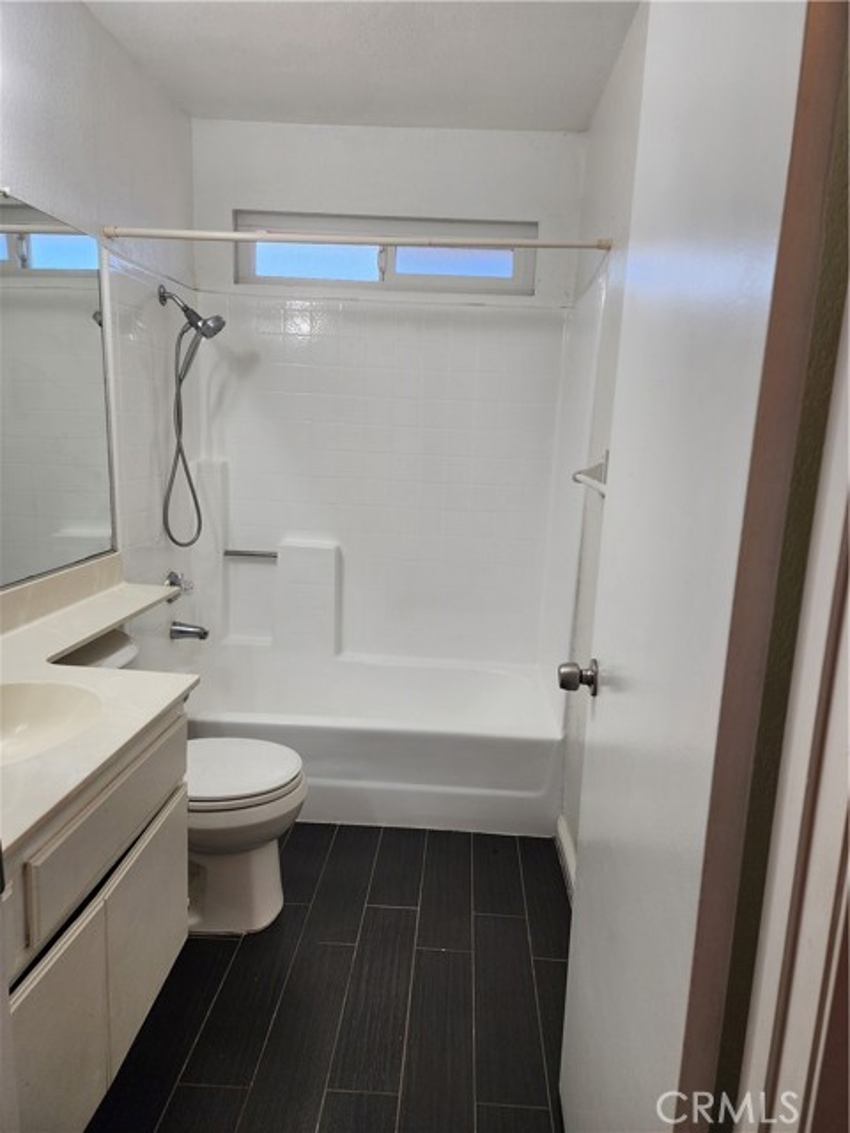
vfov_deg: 73.9
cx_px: 425
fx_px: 753
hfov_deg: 58.9
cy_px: 566
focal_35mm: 23
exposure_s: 1/120
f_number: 1.8
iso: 40
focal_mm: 6.4
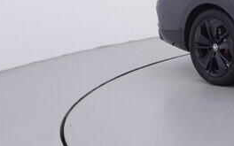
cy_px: 4
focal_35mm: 89
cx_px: 355
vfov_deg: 14.5
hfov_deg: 20.0
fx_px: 567
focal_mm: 15
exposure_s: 1/80
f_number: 5
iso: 200
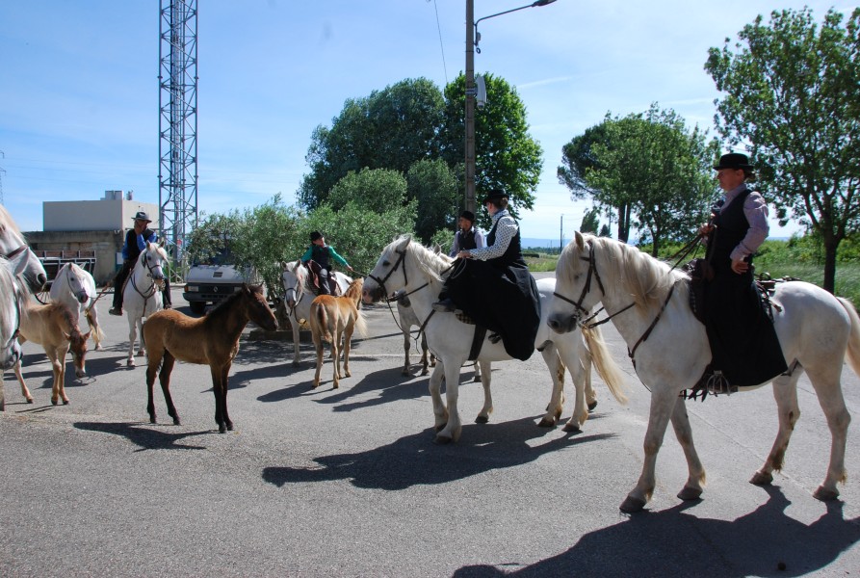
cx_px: 430
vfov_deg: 48.2
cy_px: 289
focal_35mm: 27
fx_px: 647
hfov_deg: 67.3
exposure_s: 1/500
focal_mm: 18
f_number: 11
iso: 400
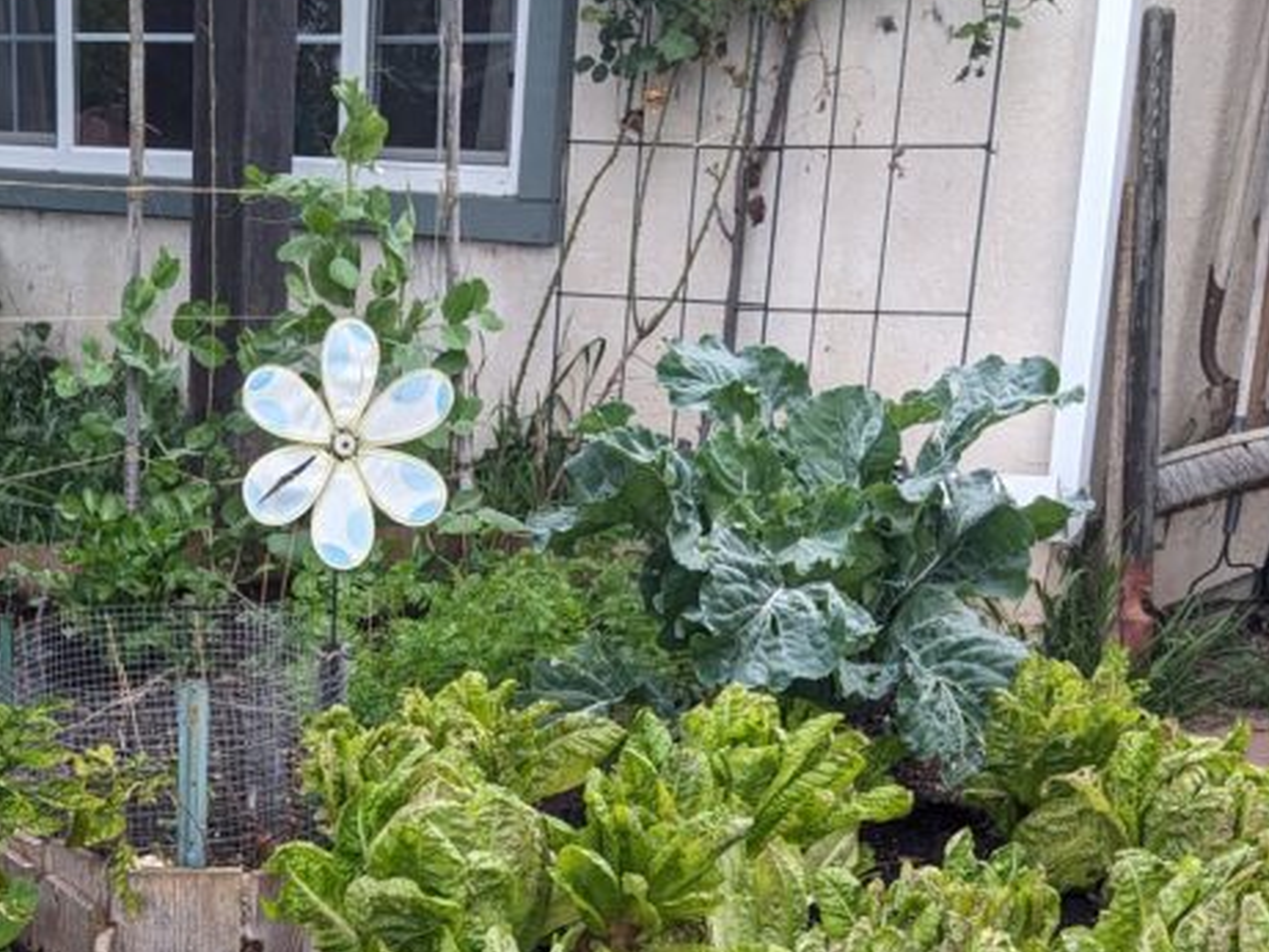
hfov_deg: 31.2
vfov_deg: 23.1
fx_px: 2200
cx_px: 215
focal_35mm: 60
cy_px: 1013
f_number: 1.73
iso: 61
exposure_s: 1/226
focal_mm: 4.38
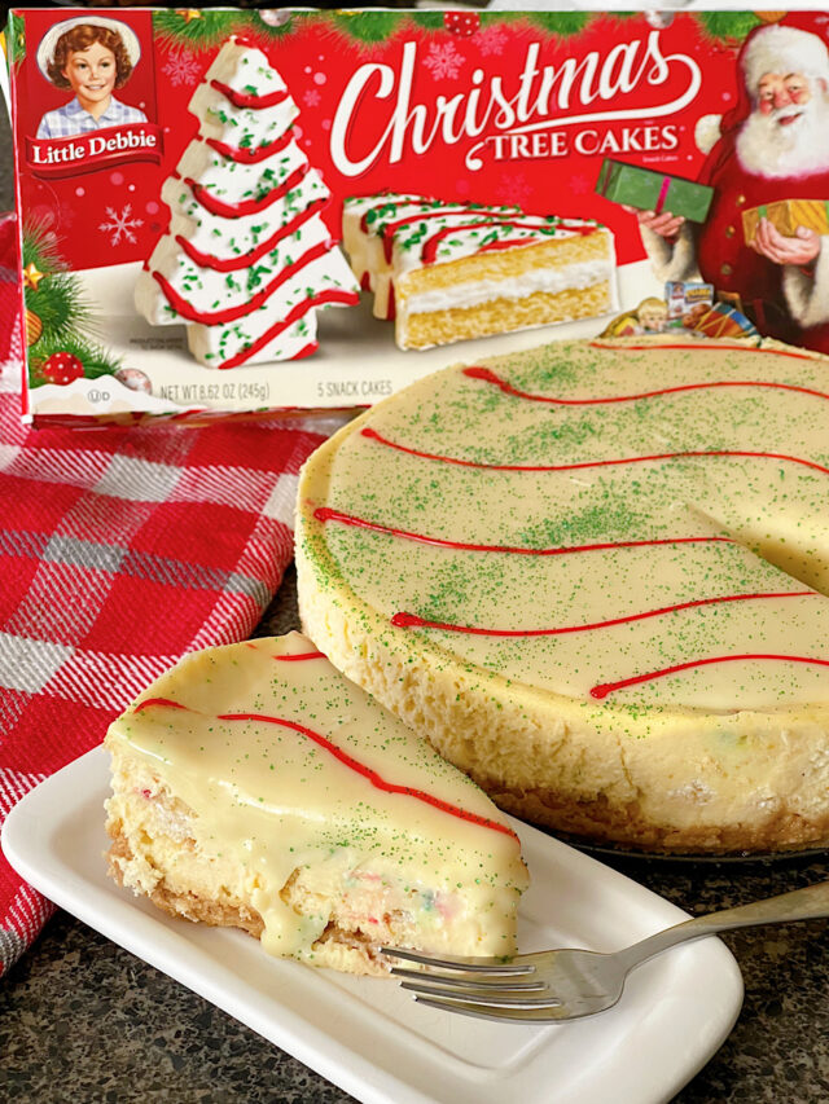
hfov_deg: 22.9
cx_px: 414
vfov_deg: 30.3
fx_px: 2043
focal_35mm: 64
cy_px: 552
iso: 160
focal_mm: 7.5
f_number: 2.2
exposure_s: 1/60
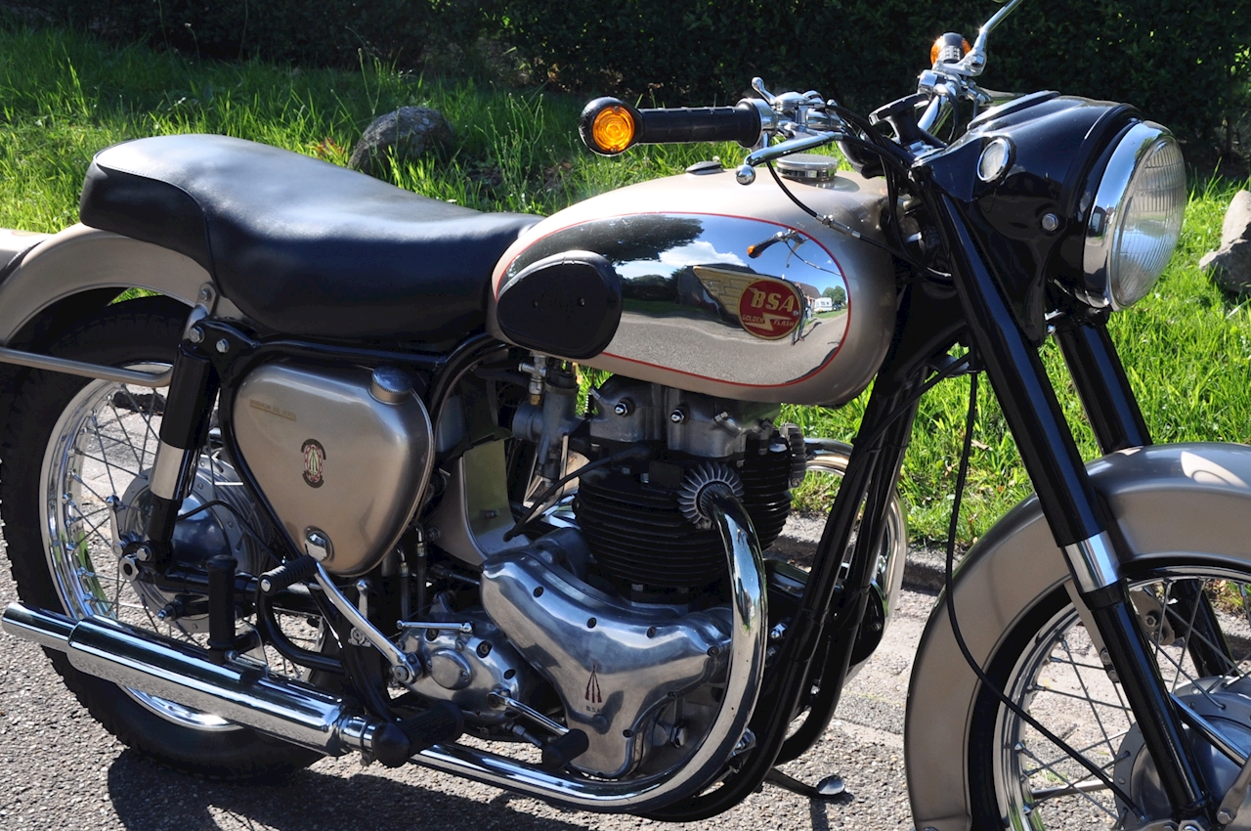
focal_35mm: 63
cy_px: 452
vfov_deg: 21.5
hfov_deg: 31.8
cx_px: 781
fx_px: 2186
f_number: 11
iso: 200
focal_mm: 28
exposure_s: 1/125
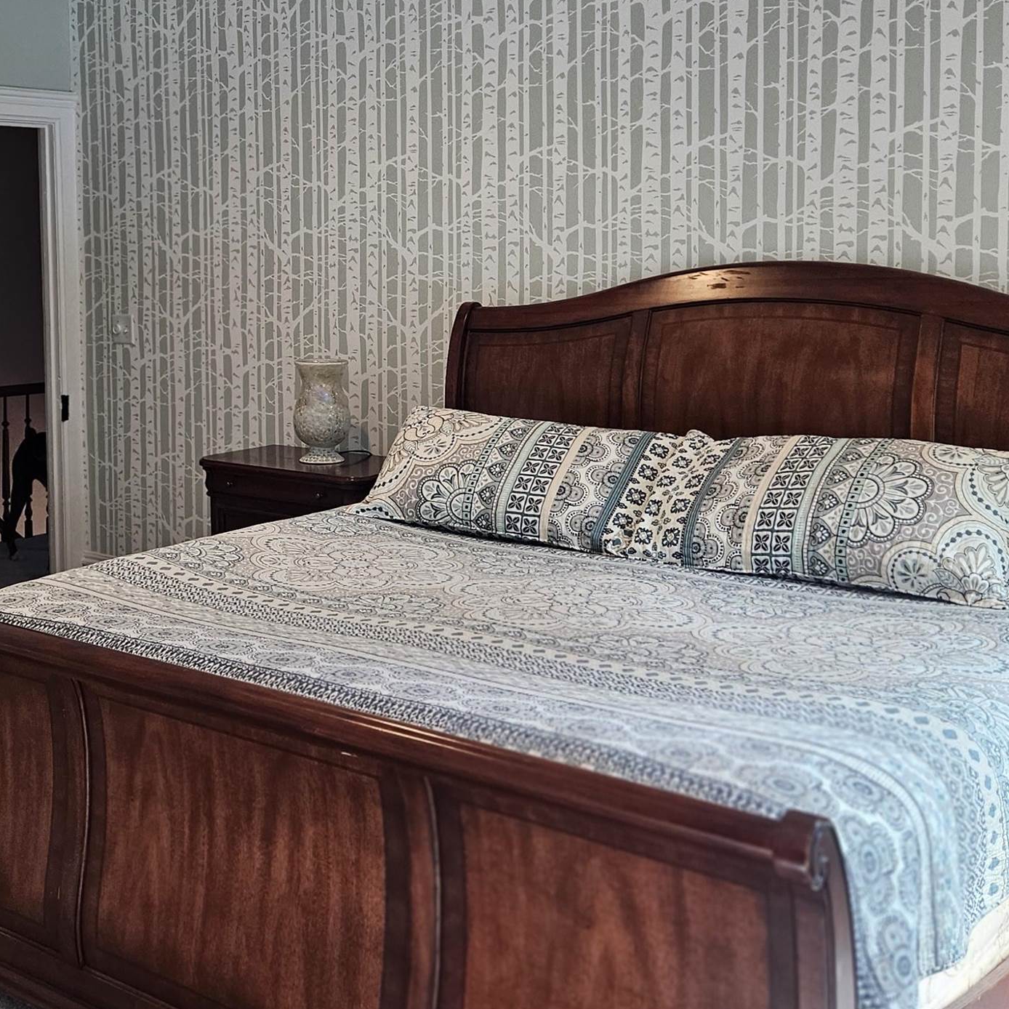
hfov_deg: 36.6
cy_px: 357
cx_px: 242
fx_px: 1484
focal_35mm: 45
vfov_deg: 37.2
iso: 200
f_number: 1.8
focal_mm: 5.4
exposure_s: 1/120
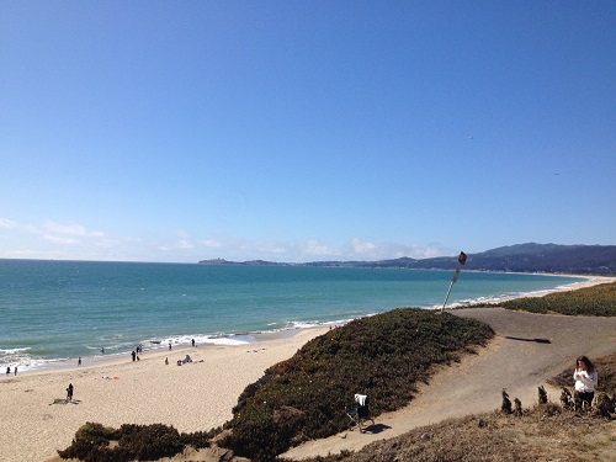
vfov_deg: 40.7
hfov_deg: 52.6
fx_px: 623
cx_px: 308
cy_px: 231
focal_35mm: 35
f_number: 2.4
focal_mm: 4.28
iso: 50
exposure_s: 1/2762
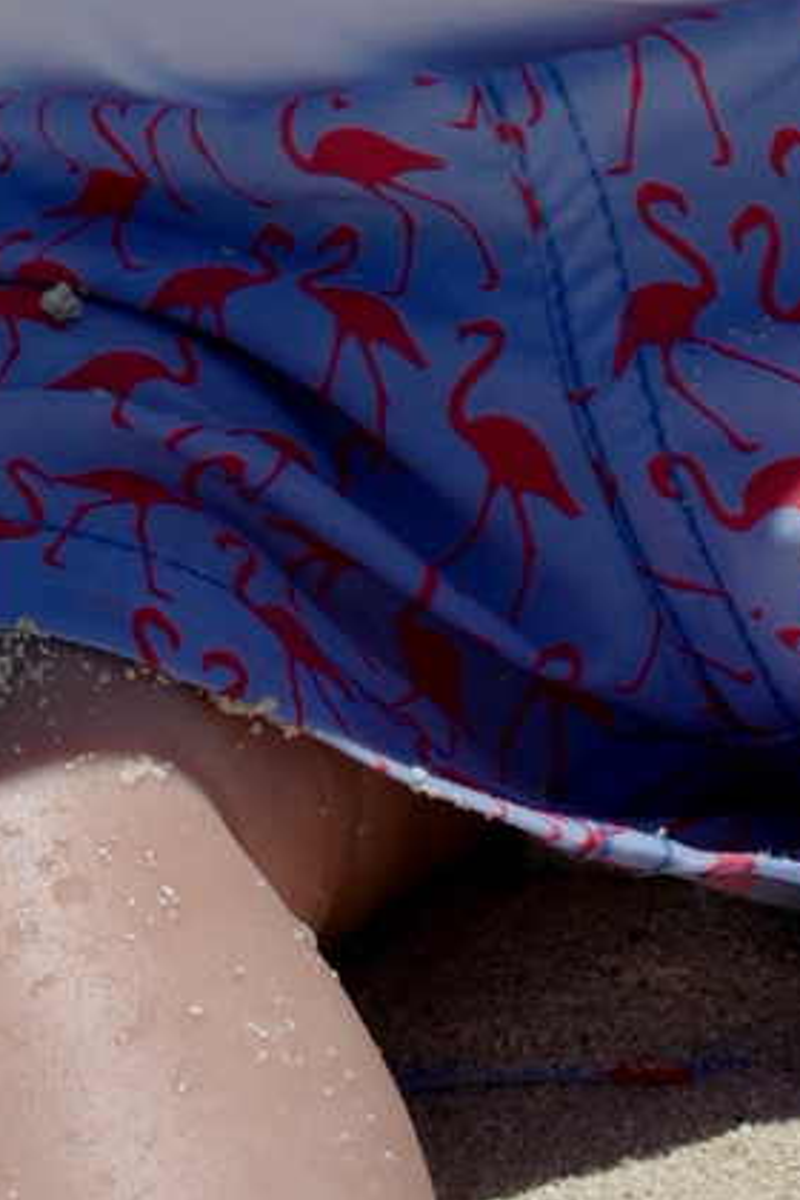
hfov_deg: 8.6
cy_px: -714
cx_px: 523
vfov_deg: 12.1
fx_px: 5333
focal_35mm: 160
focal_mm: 28
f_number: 8
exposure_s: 1/1000
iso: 100
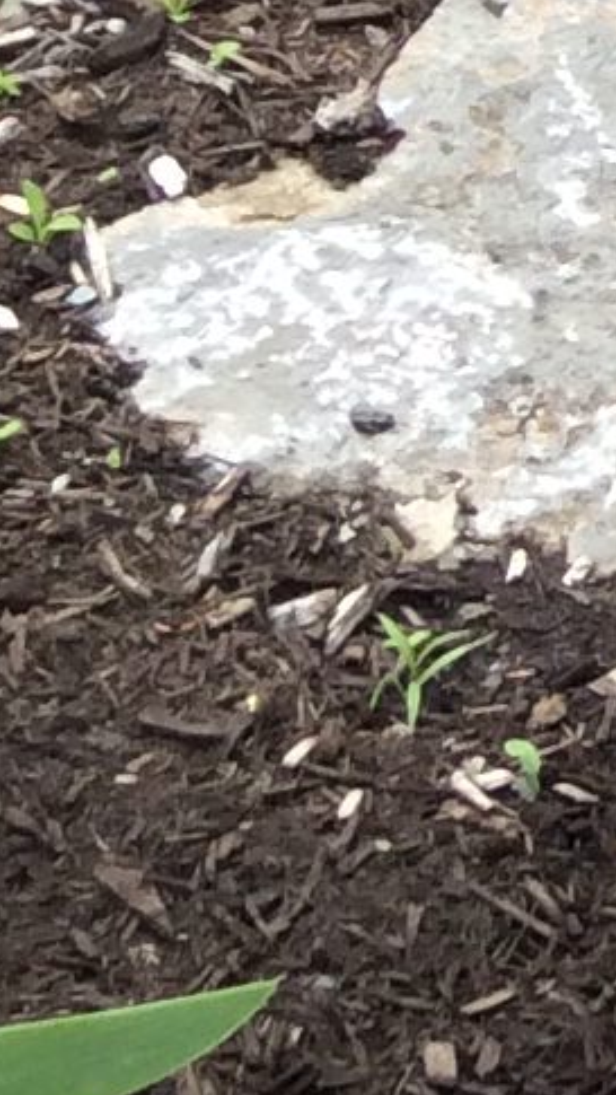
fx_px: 5398
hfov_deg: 6.1
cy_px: -978
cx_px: 1663
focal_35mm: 186
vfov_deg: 10.7
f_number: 2.4
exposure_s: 1/583
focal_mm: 3.3
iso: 32
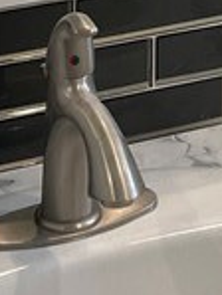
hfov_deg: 8.1
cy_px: -297
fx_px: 1528
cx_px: 333
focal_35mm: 179
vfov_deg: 10.2
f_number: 1.6
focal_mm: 4.2
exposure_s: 1/120
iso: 80
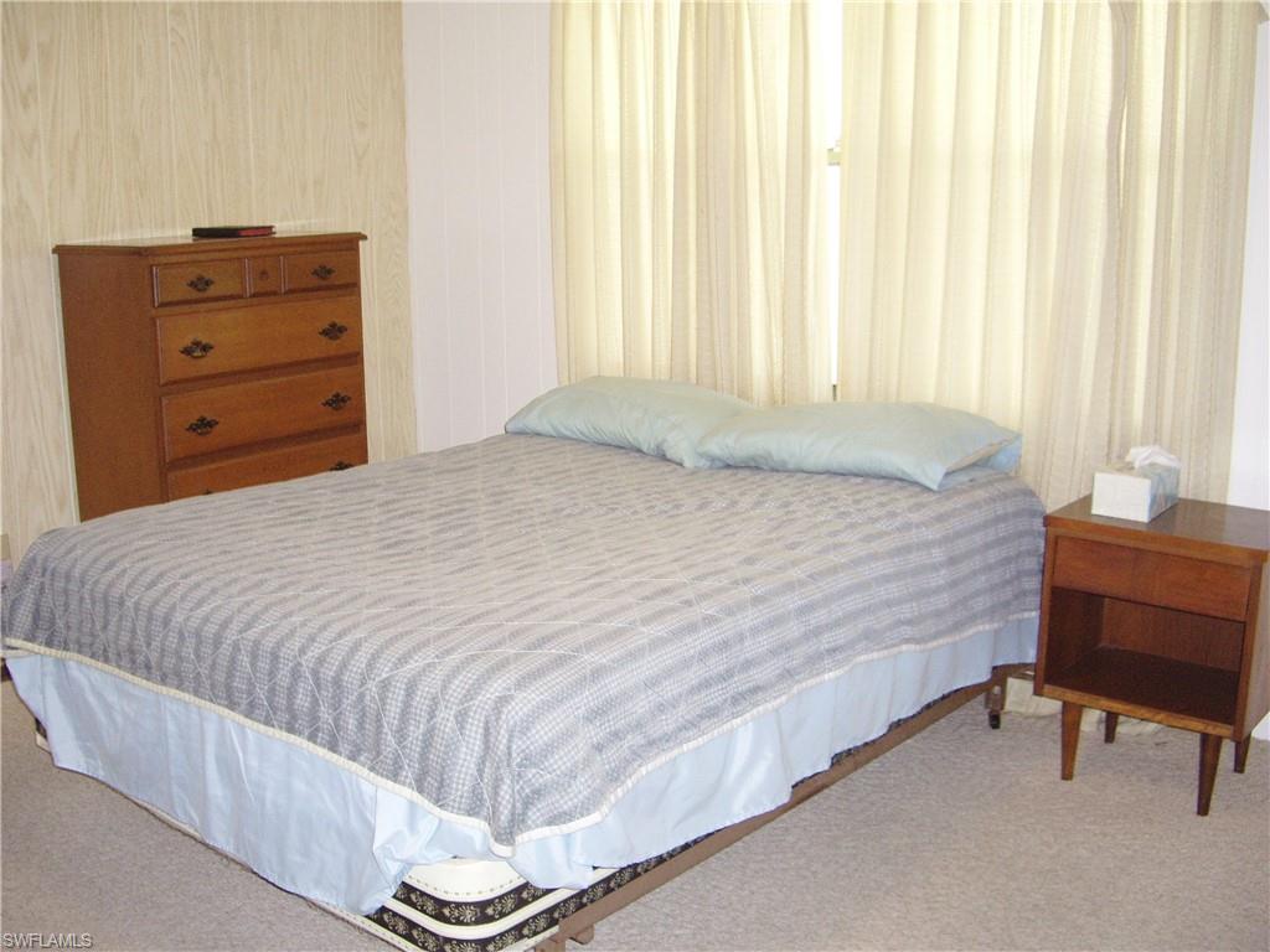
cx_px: 635
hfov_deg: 49.0
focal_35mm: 38
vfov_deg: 37.7
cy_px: 476
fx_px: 1394
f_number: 2.8
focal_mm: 7.9
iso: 200
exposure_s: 1/40
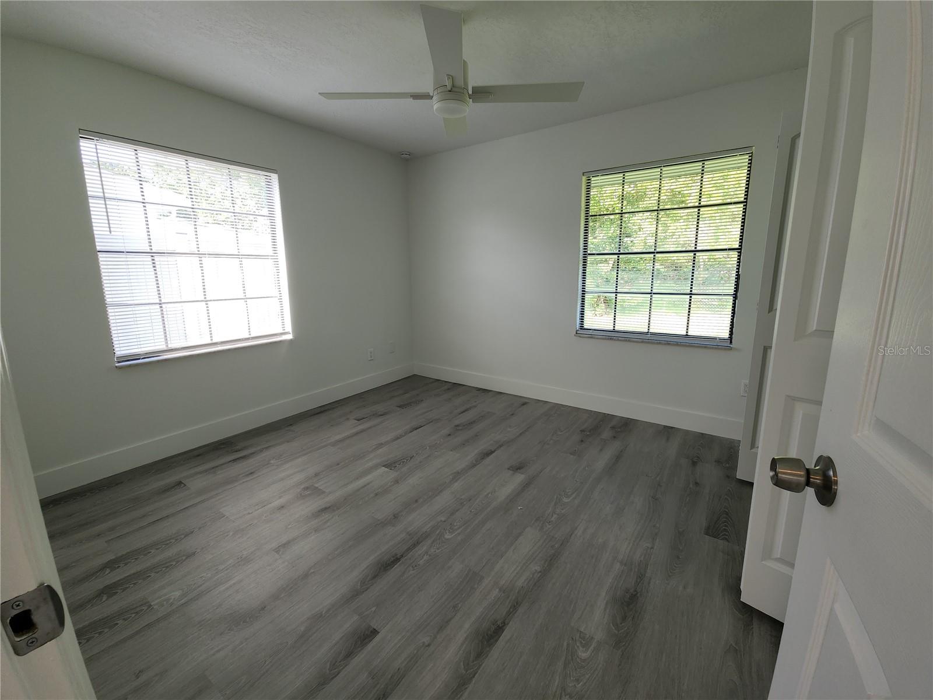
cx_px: 466
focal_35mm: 13
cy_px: 350
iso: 64
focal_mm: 2.2
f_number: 2.2
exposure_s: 1/120
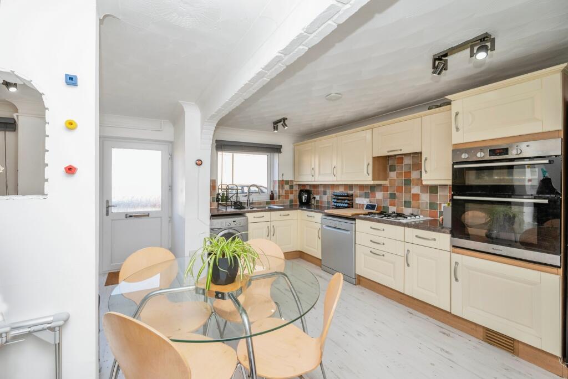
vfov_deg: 81.3
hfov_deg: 104.2
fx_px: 221
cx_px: 284
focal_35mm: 14
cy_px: 190
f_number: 8
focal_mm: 14
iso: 400
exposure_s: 1/50
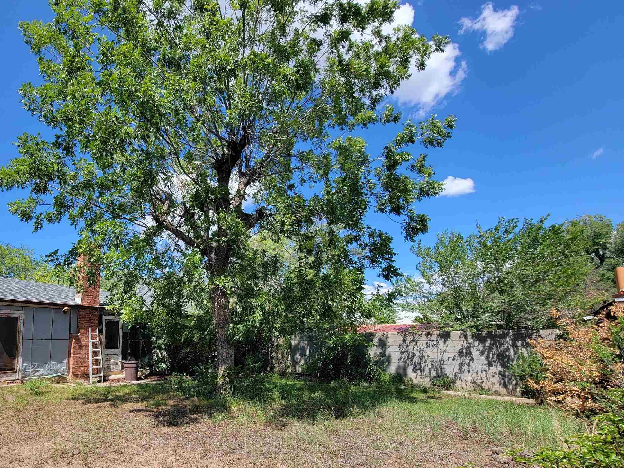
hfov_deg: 84.5
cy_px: 288
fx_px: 324
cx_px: 205
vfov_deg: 70.6
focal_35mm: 18
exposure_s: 1/1114
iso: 50
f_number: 2.2
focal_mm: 2.2
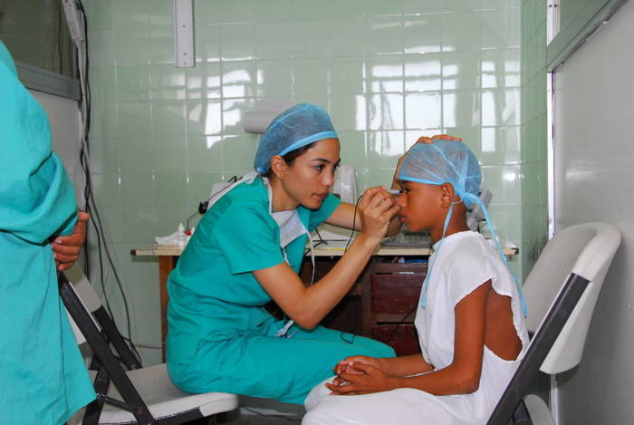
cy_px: 212
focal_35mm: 42
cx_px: 317
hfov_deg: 46.3
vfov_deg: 32.0
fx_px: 741
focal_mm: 28
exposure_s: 1/125
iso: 800
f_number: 5
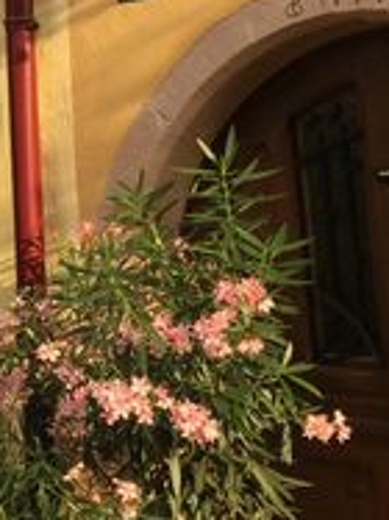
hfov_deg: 14.1
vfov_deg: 20.2
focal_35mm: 93
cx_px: -306
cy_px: -50
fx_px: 1395
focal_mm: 4.15
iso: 25
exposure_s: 1/516
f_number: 2.2
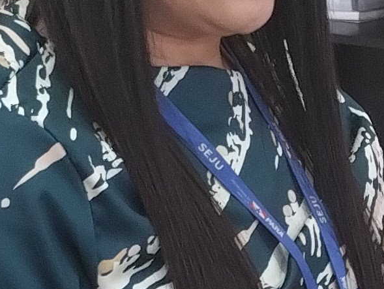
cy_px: 288
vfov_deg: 7.6
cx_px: 364
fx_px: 2154
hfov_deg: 10.1
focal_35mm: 194
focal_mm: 4.27
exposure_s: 1/30
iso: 888
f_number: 1.8
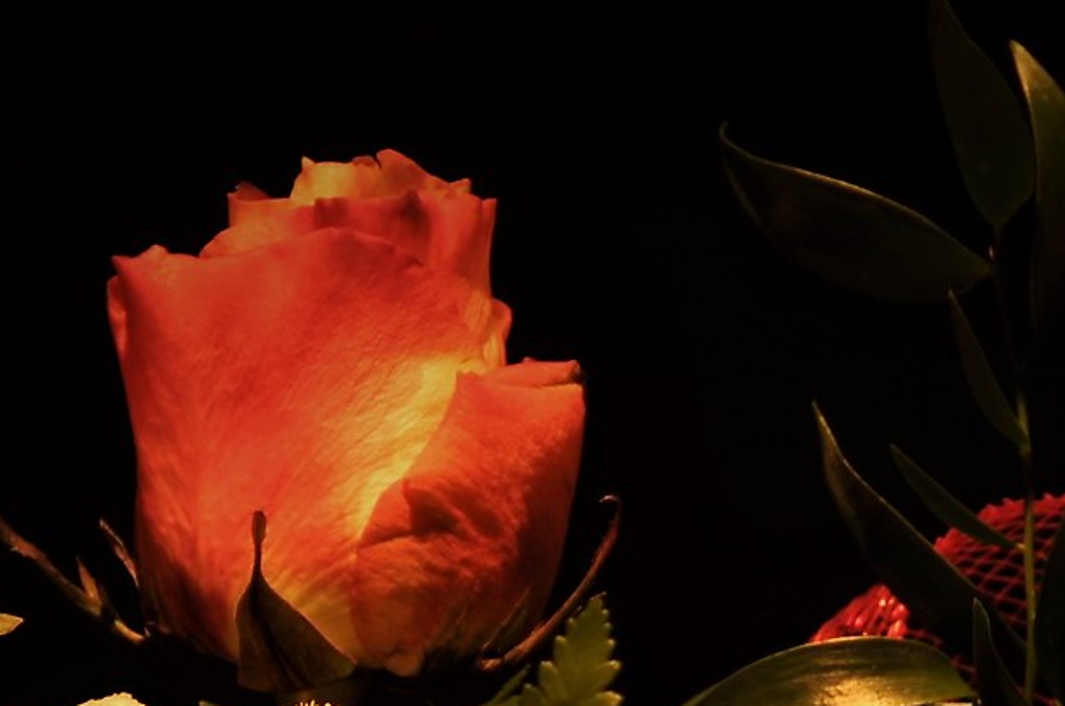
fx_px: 18252
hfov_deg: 3.3
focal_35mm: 618
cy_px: 1109
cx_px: 941
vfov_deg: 2.2
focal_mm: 105
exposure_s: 1.3
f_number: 8
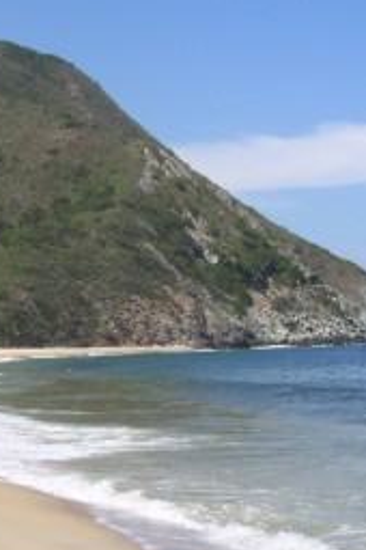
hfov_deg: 17.3
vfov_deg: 26.0
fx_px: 1189
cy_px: 315
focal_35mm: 78
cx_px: 57
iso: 80
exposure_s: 1/800
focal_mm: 6
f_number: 4.8
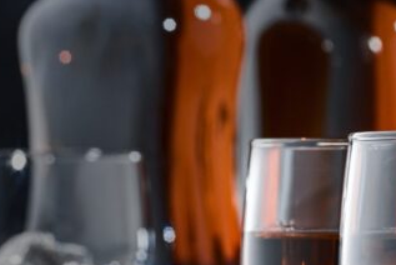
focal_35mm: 265
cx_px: 461
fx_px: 2918
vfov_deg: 5.2
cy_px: 171
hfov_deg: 7.7
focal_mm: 105
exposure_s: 1/160
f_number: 14
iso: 320
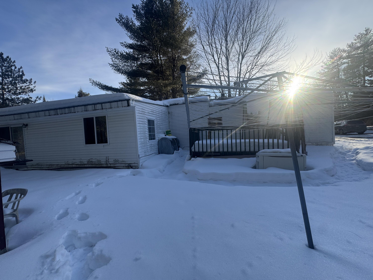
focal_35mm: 14
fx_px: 151
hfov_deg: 102.1
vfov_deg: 85.7
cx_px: 186
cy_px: 140
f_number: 2.2
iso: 40
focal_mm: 2.22
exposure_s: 1/573
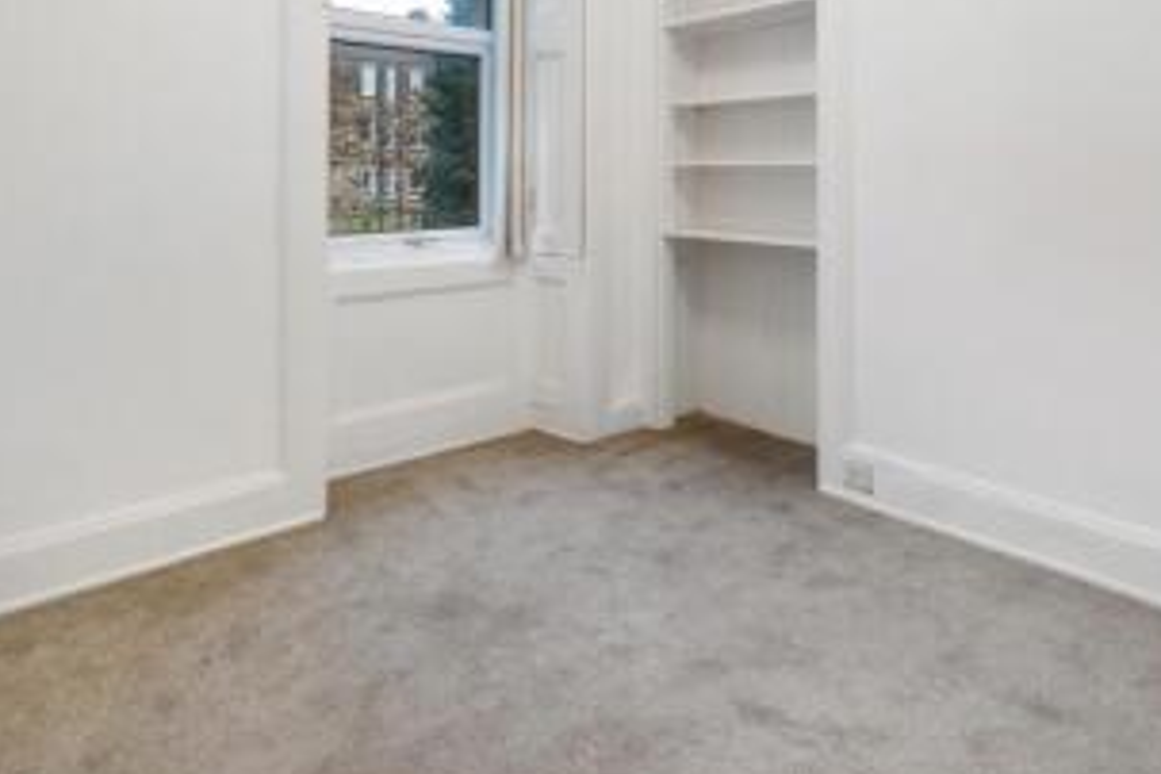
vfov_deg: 54.9
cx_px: 467
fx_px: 709
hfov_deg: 77.7
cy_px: 209
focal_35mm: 22
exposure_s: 1/1.25
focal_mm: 14
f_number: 8
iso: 640
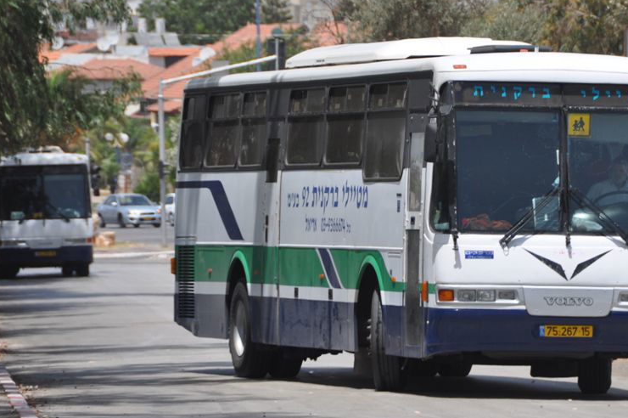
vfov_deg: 3.3
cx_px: 429
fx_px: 7233
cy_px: 210
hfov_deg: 5.0
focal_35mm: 415
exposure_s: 1/800
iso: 200
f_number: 7.1
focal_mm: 200
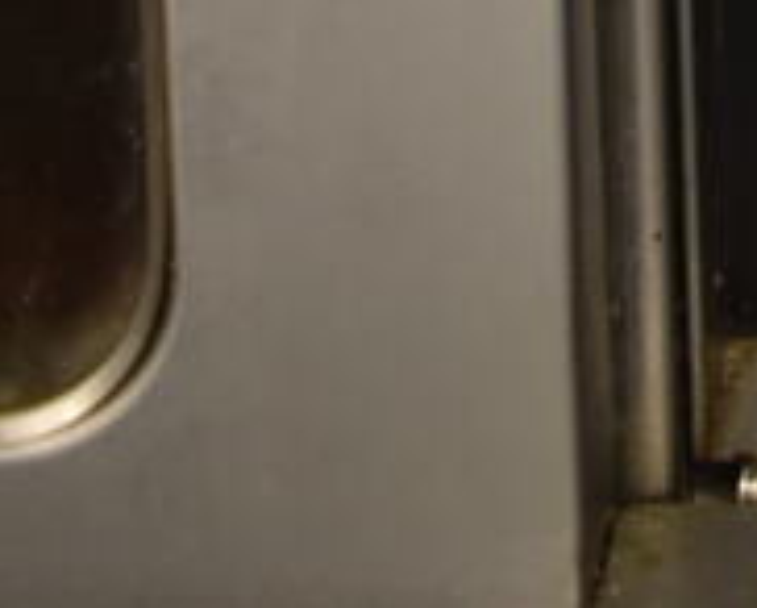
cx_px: 932
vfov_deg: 10.0
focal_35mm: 127
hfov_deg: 14.6
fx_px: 2848
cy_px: -1035
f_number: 3.5
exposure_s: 1/30
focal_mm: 18
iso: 560
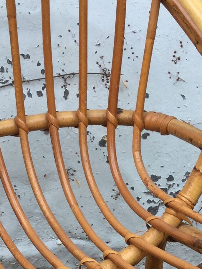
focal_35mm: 120
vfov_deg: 16.1
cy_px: 267
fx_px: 934
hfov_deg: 12.3
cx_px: 119
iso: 25
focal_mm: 3.3
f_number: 2.4
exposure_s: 1/382
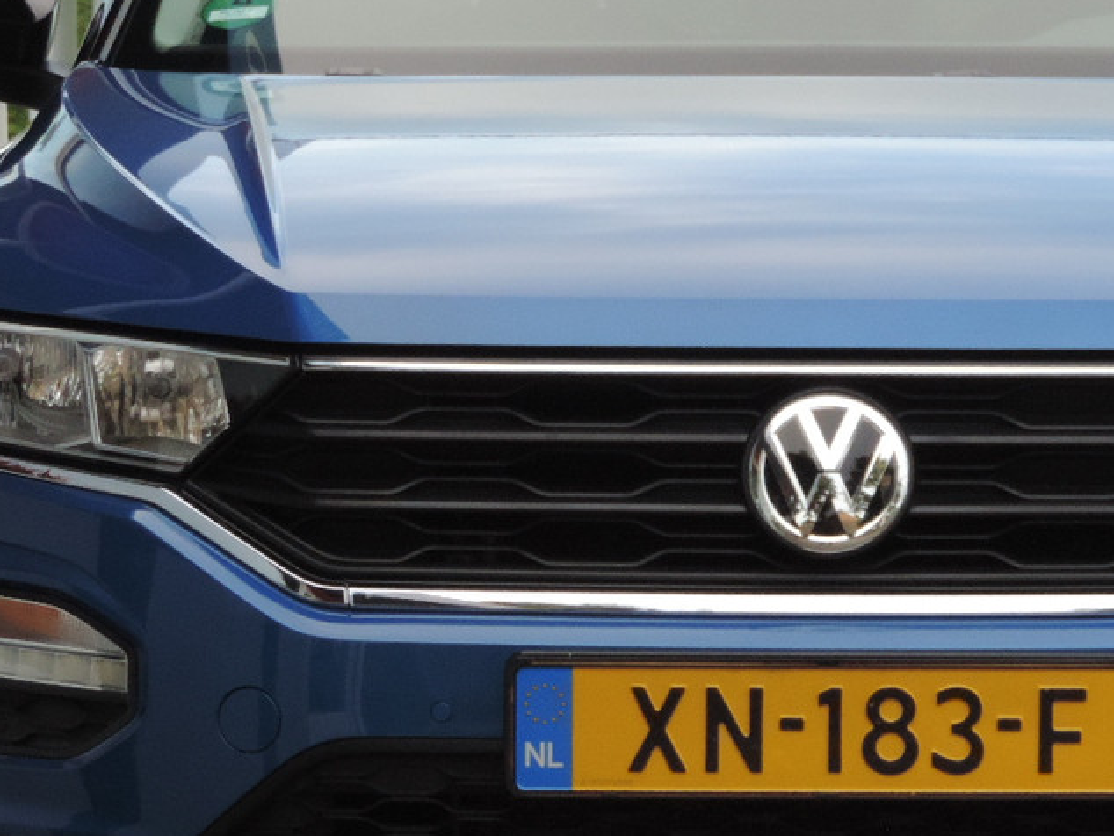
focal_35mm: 227
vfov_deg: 6.5
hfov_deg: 8.7
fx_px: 7308
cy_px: 346
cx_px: 696
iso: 400
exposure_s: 1/200
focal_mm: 17.8
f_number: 4.1
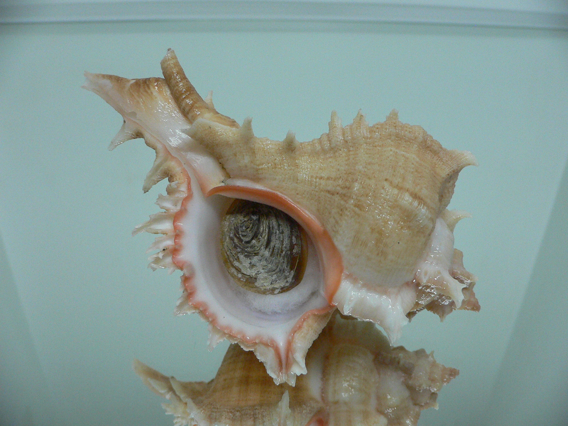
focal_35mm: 35
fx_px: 574
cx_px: 284
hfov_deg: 52.6
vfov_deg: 40.7
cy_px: 213
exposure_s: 1/60
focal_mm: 4.6
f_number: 2.8
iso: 200
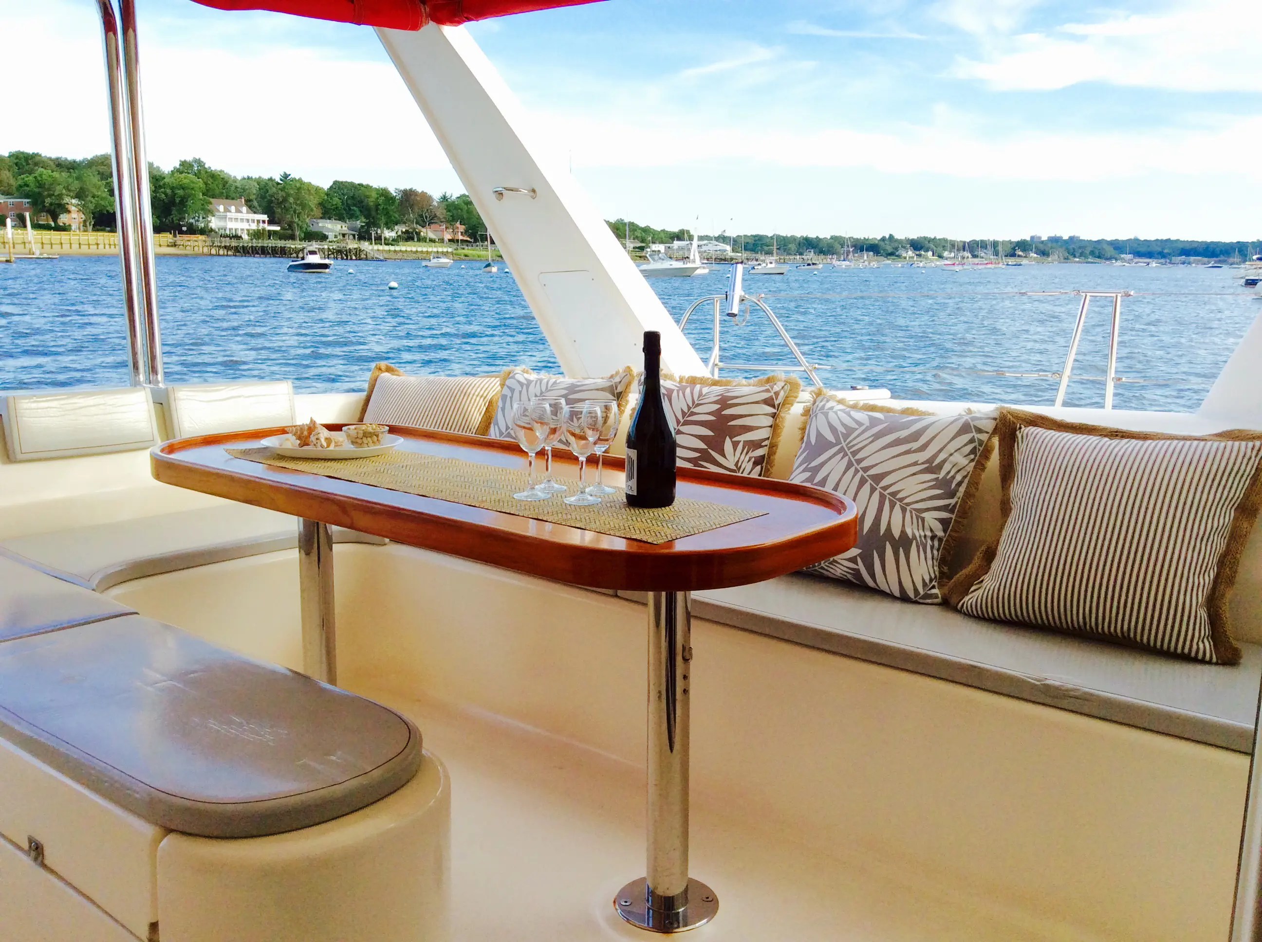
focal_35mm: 32
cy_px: 471
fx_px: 1165
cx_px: 631
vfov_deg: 44.1
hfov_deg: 56.9
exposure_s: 1/555
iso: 32
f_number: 2.4
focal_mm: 3.3
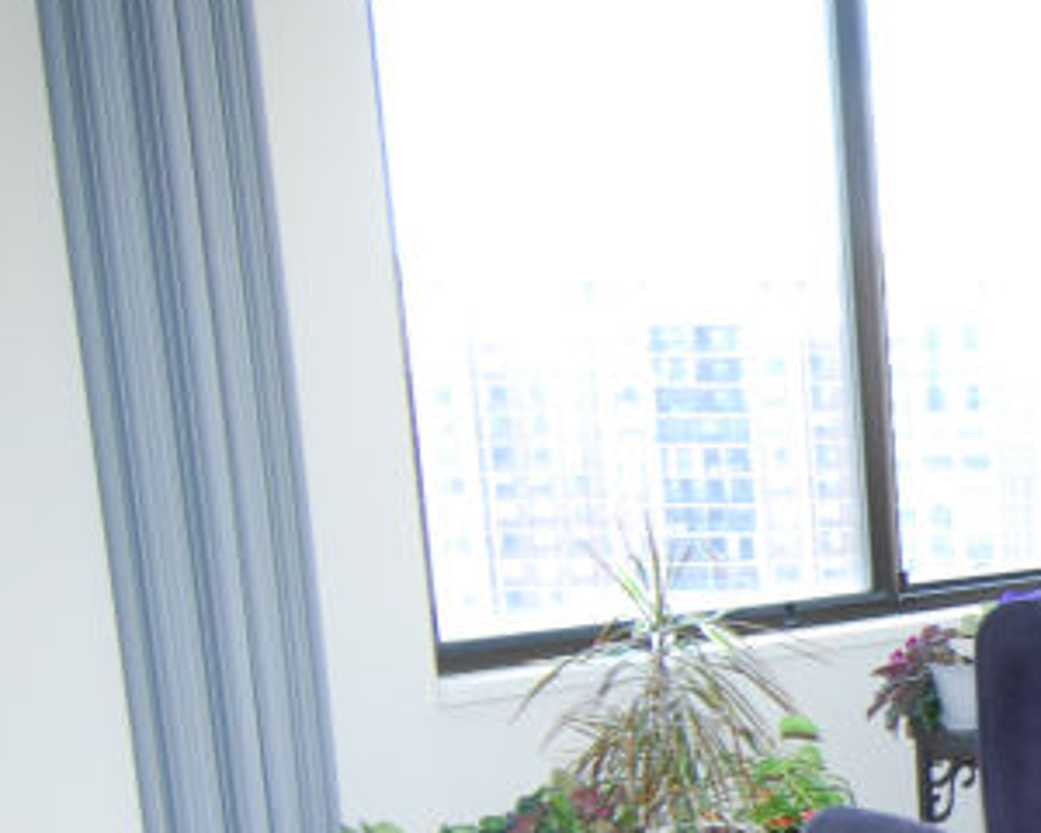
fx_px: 1929
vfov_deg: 23.8
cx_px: 1339
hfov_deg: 26.0
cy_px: 720
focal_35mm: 63
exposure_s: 1/60
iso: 200
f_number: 4
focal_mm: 13
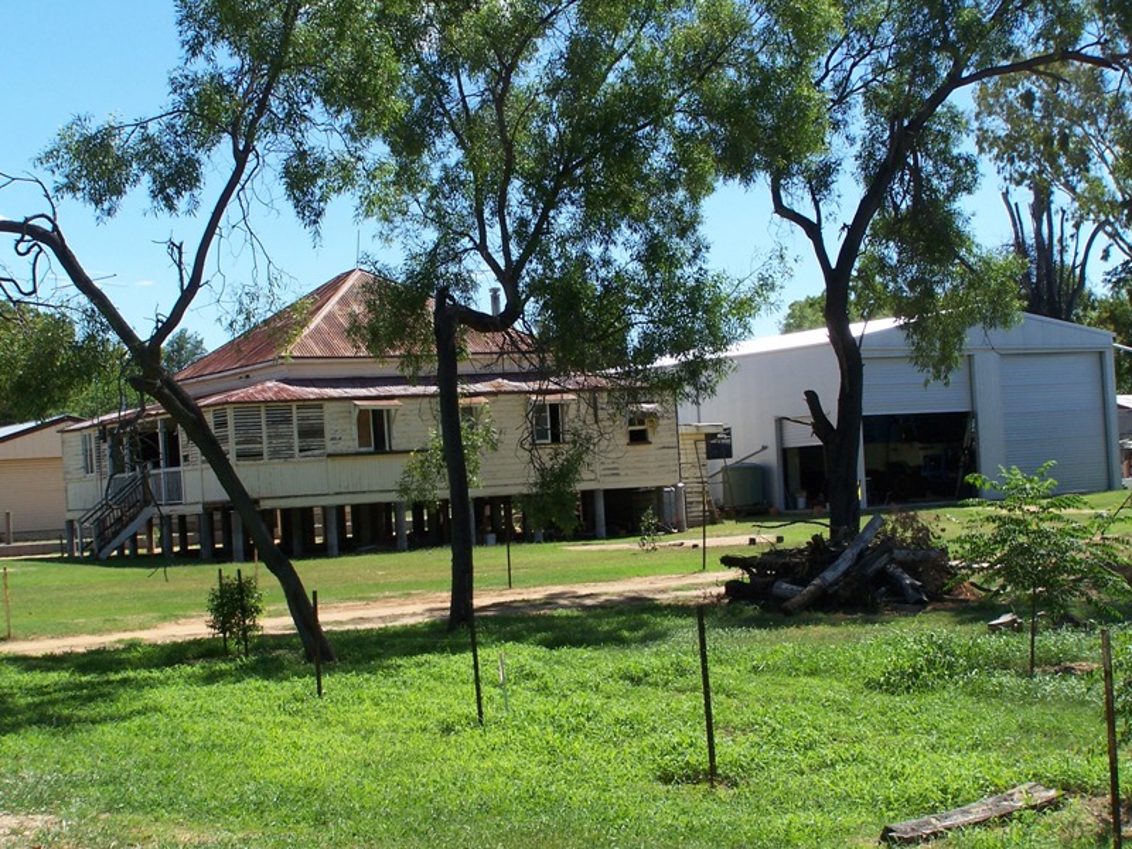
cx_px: 566
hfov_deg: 29.0
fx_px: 2191
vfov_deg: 21.9
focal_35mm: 67
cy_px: 424
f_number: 4.5
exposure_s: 1/500
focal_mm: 11.1
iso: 80
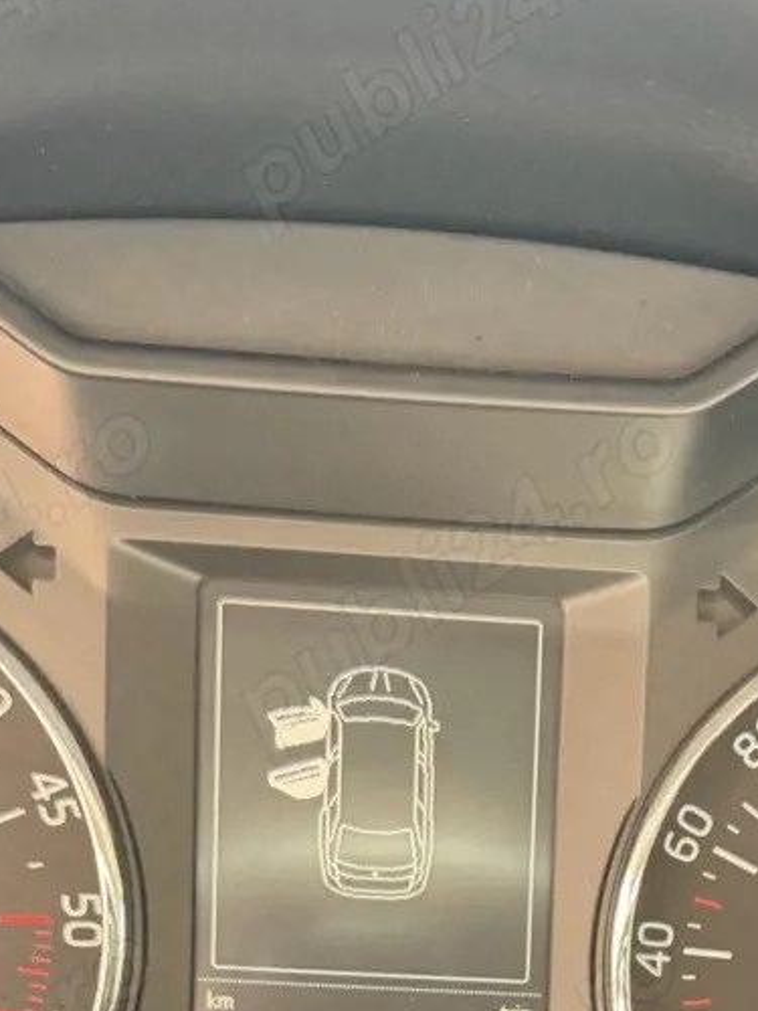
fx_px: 1869
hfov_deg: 22.7
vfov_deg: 27.1
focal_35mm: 64
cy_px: 1181
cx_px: 590
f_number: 1.78
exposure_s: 1/117
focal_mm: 6.76
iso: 200
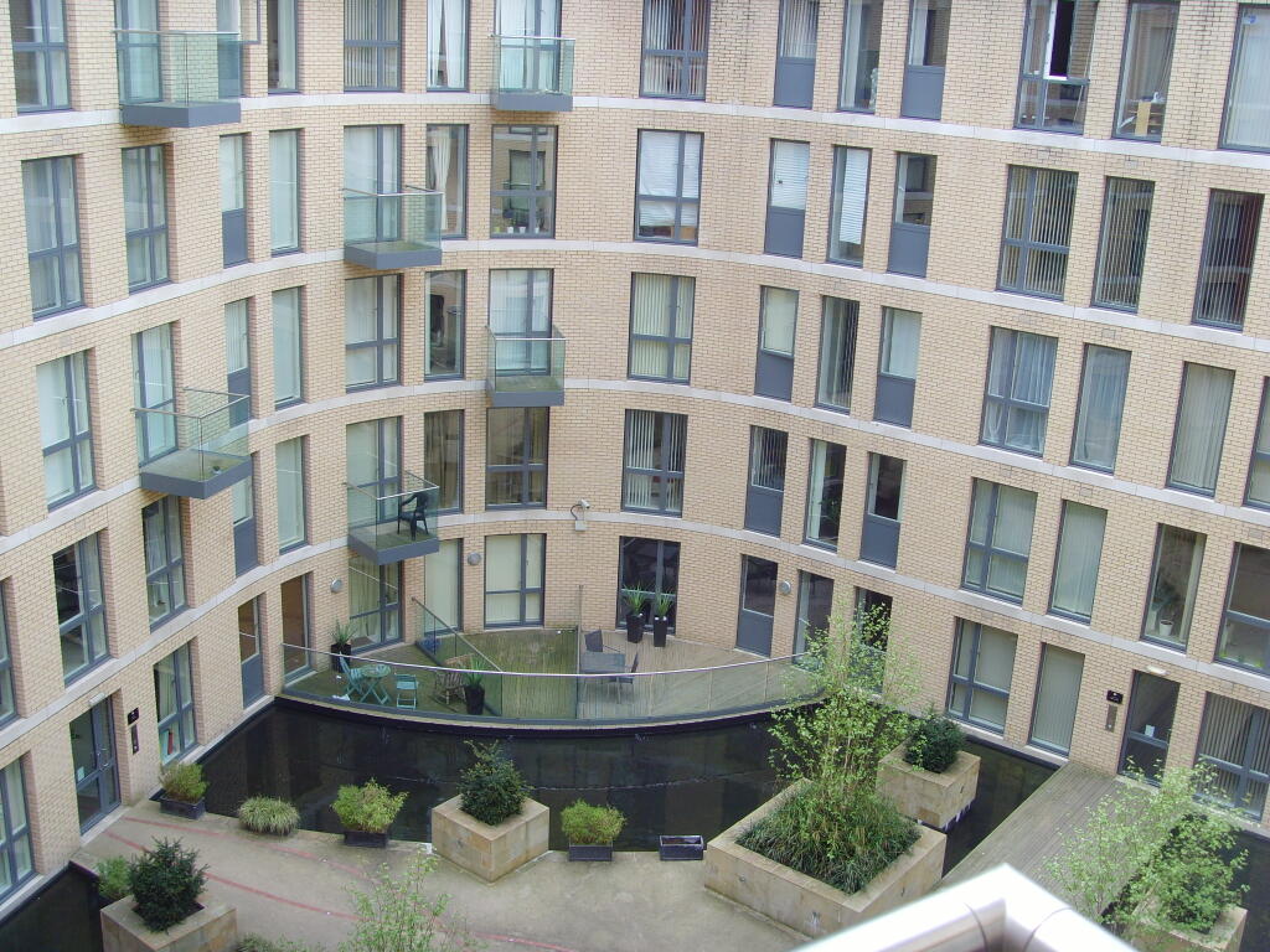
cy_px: 476
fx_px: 1431
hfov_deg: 47.9
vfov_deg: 36.8
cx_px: 635
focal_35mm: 39
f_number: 3.5
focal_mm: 6.6
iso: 80
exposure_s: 1/125
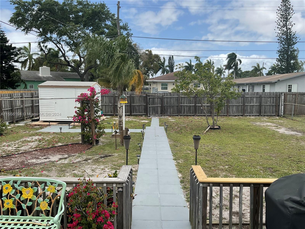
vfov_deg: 48.2
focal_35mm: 29
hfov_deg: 61.7
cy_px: 114
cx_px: 152
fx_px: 256
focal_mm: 3
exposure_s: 1/1412
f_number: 1.8
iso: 16
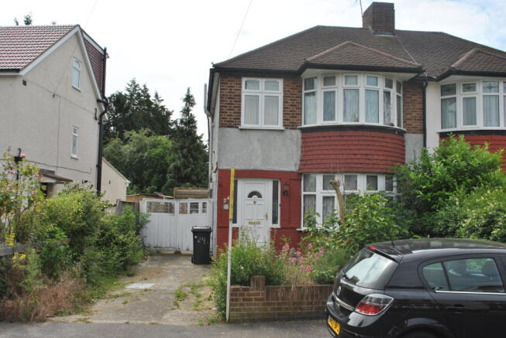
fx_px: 507
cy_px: 169
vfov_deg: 37.0
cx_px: 253
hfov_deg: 53.1
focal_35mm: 36
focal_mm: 24
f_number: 9
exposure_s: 1/200
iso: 100
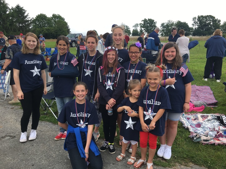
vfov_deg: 48.2
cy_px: 84
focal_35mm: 29
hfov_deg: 61.7
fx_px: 189
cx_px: 113
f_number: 2.2
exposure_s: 1/777
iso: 25
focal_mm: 4.15
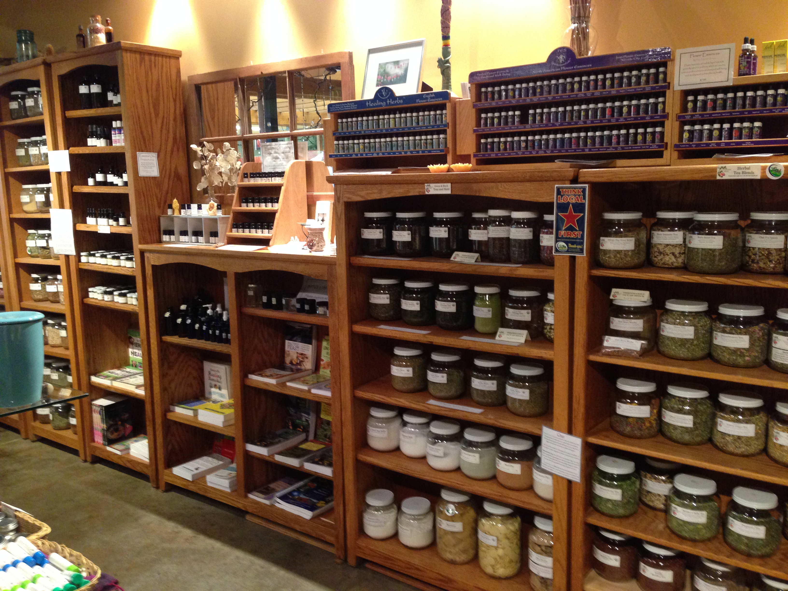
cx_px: 394
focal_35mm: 33
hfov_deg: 55.4
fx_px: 751
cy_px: 296
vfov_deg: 42.9
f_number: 2.4
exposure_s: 1/20
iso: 250
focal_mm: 4.12
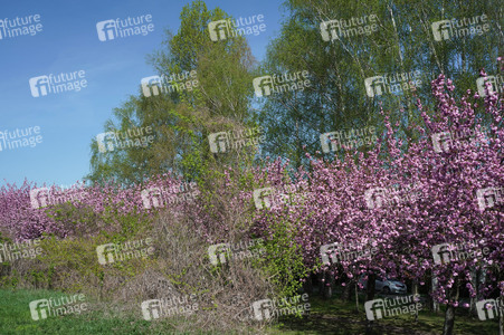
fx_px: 630
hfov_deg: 43.6
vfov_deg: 29.8
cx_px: 252
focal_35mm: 45
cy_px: 168
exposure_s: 1/320
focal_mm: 45
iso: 320
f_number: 8
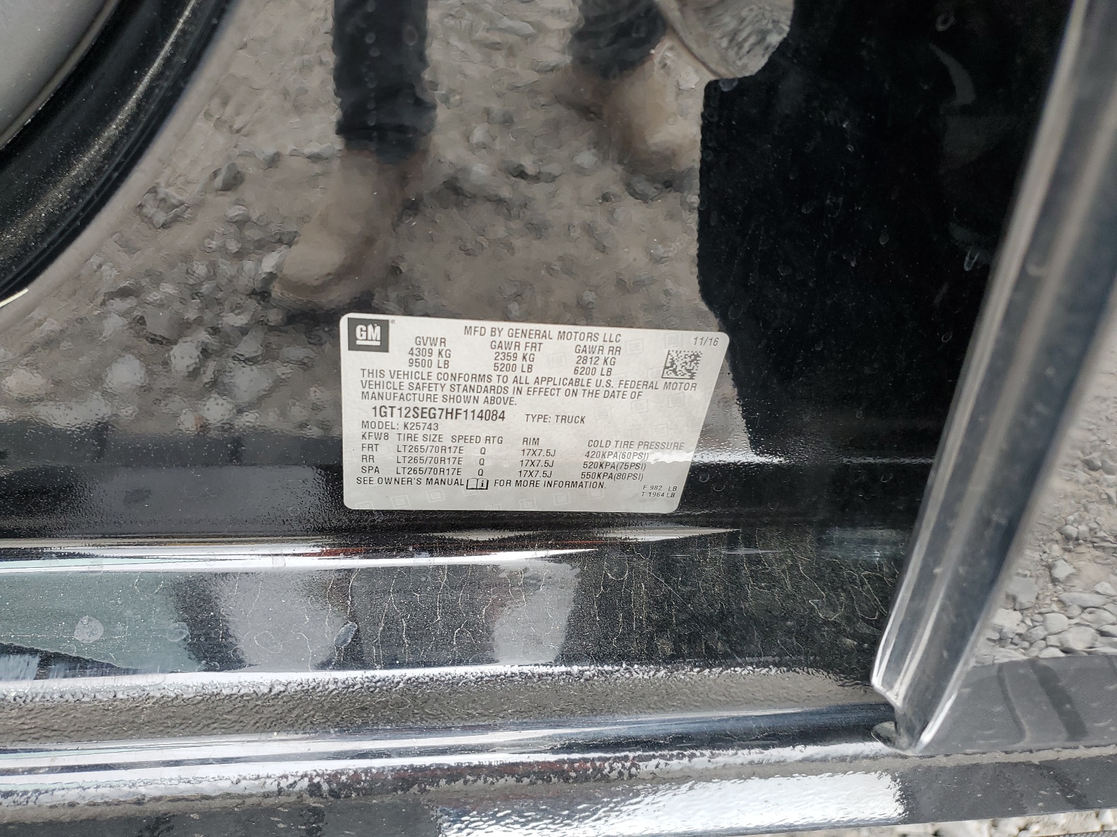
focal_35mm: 26
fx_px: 839
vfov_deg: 53.1
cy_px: 418
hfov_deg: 67.3
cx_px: 558
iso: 55
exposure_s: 1/120
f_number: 1.5
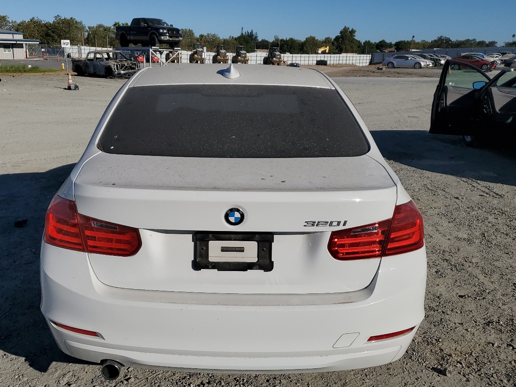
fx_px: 492
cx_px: 219
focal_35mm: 33
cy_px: 230
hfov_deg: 55.1
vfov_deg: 42.7
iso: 52
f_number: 1.5
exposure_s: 1/10000
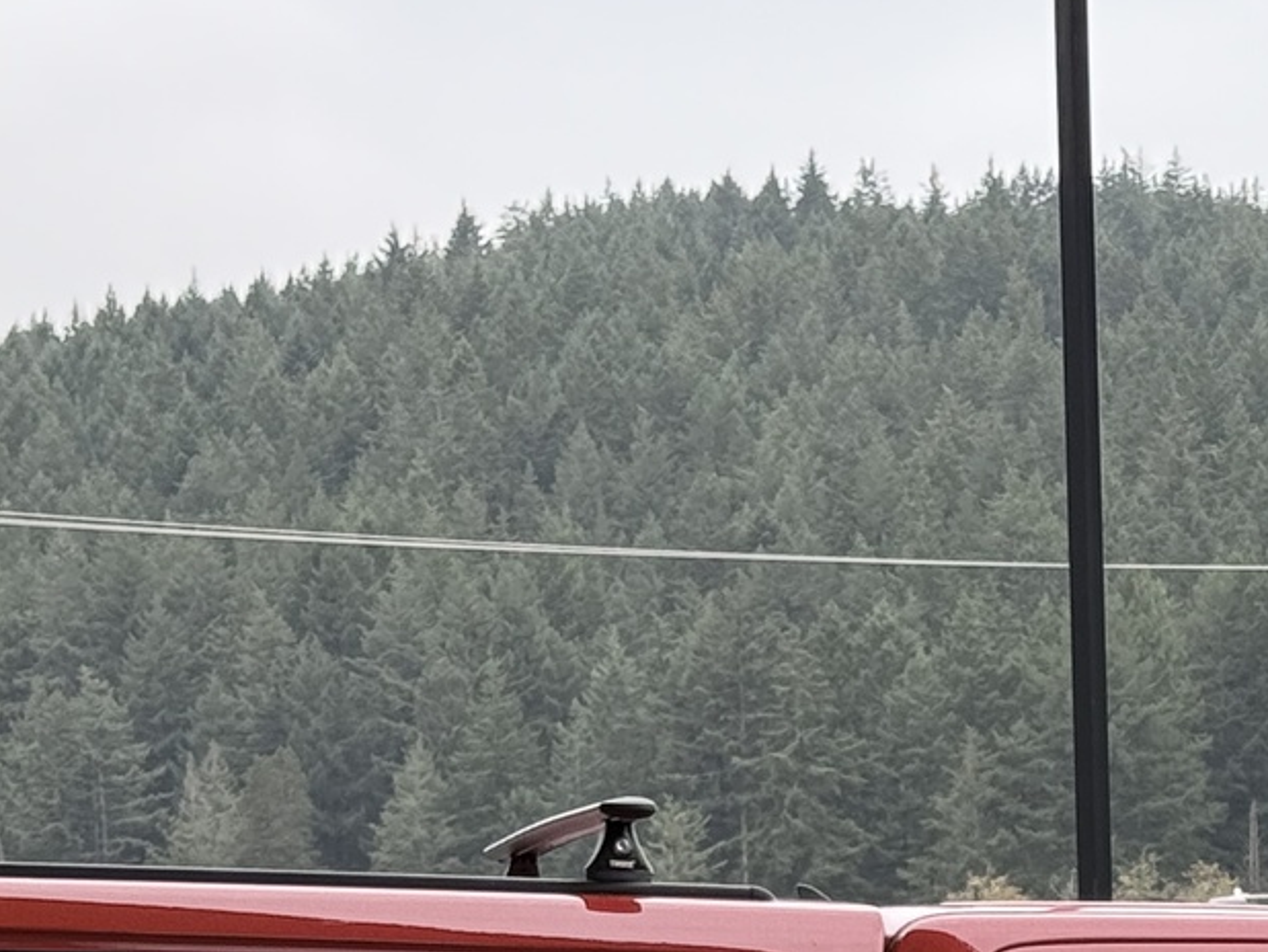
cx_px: 1145
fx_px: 5827
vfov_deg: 9.1
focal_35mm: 159
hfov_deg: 12.3
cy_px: 1483
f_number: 1.78
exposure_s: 1/213
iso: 64
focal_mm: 6.76
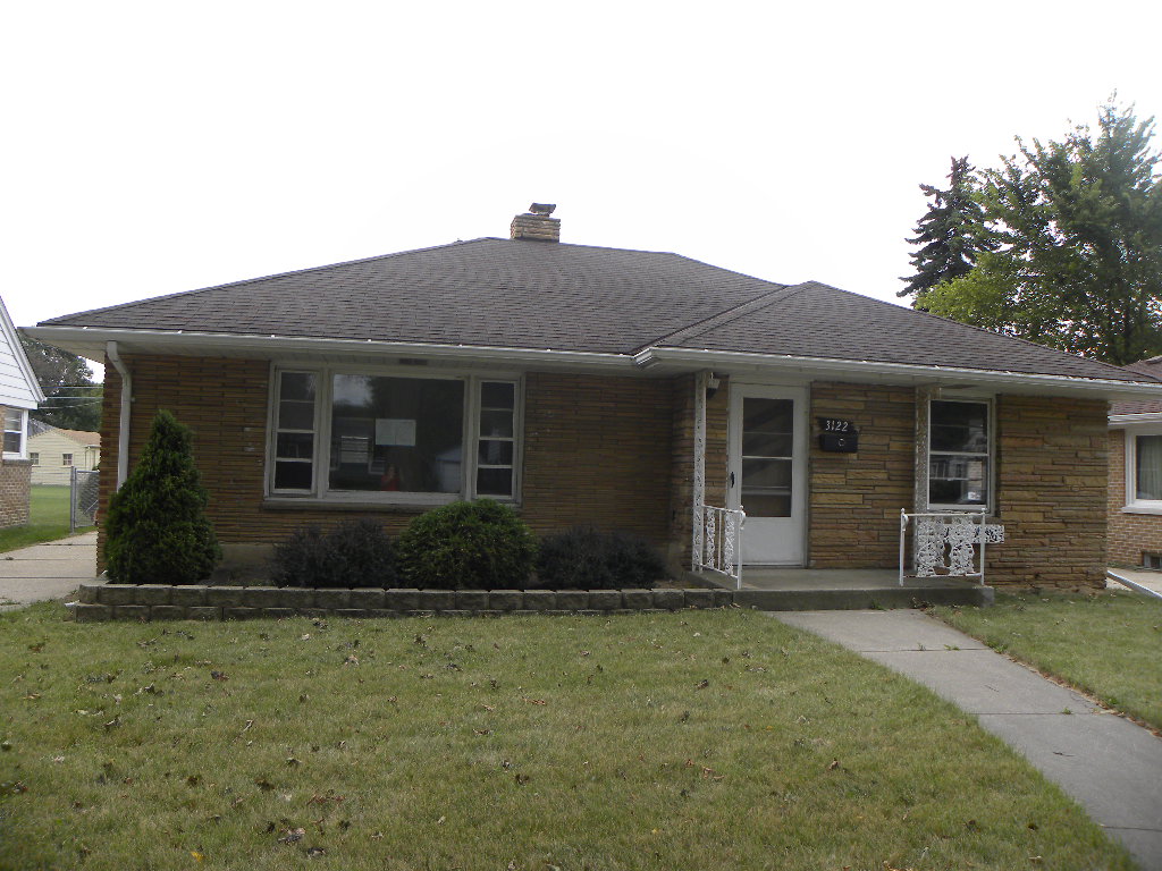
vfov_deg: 53.1
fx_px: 873
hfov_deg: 67.3
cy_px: 436
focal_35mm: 26
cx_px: 581
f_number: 2.8
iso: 64
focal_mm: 4.6
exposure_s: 1/70.7
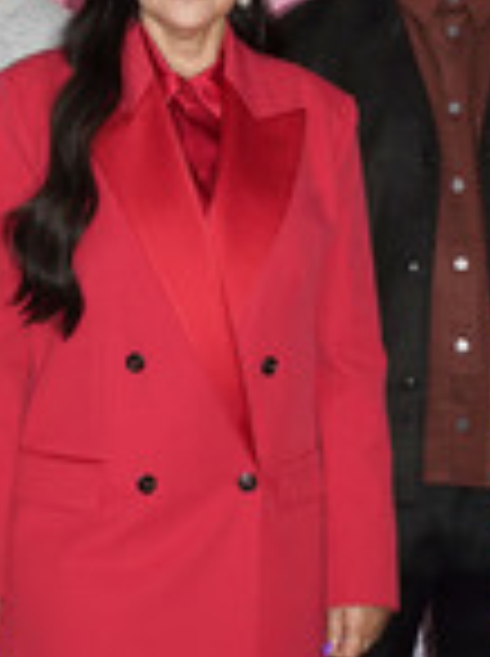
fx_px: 2423
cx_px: 348
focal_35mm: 128
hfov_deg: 11.5
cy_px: 261
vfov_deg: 15.4
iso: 640
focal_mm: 43
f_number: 6.3
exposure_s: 1/160
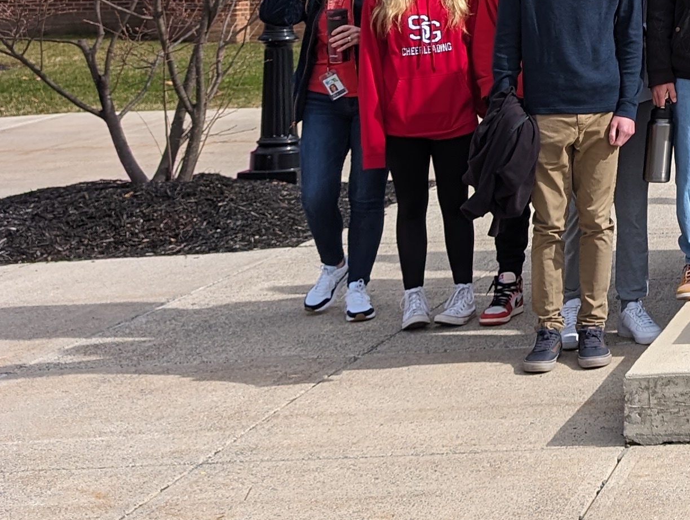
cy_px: -34
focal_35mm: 80
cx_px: 1141
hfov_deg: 19.8
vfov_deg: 17.9
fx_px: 1597
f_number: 1.68
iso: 19
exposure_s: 1/656
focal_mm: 6.9
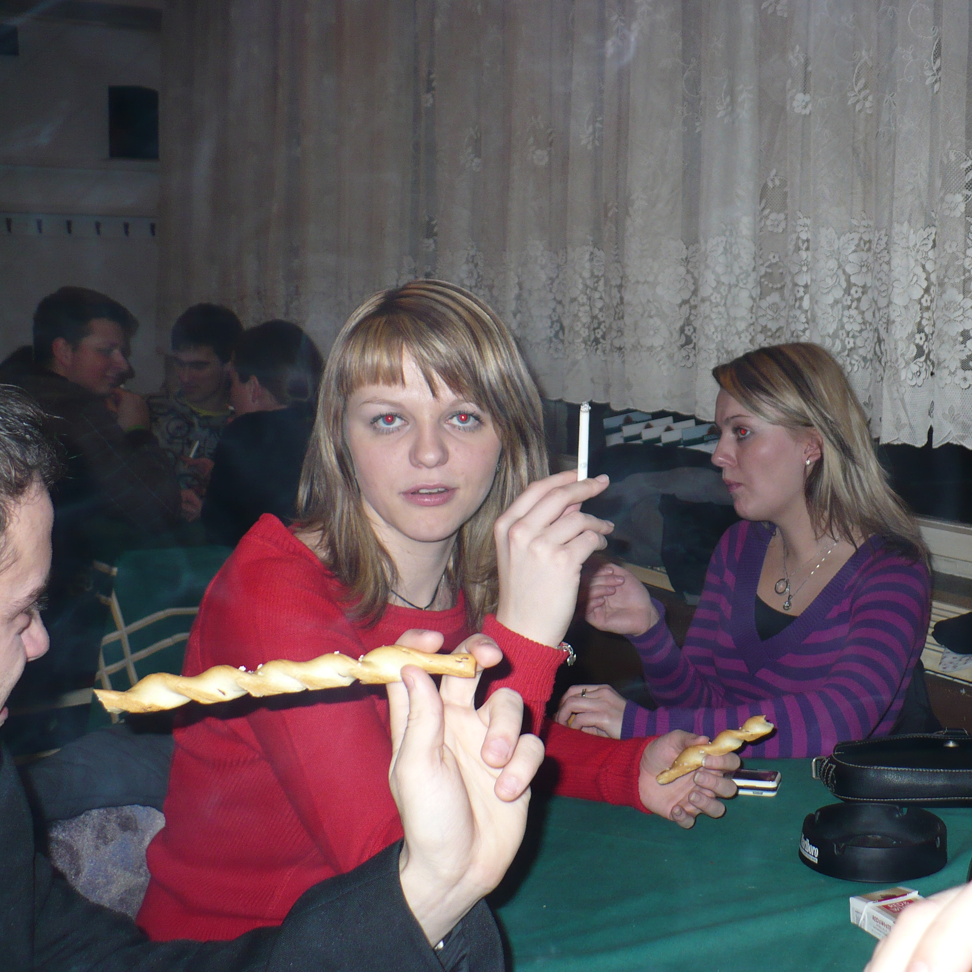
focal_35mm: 44
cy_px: 486
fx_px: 1398
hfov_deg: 37.9
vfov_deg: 38.3
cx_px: 647
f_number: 2.8
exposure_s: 1/30
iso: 100
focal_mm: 6.1
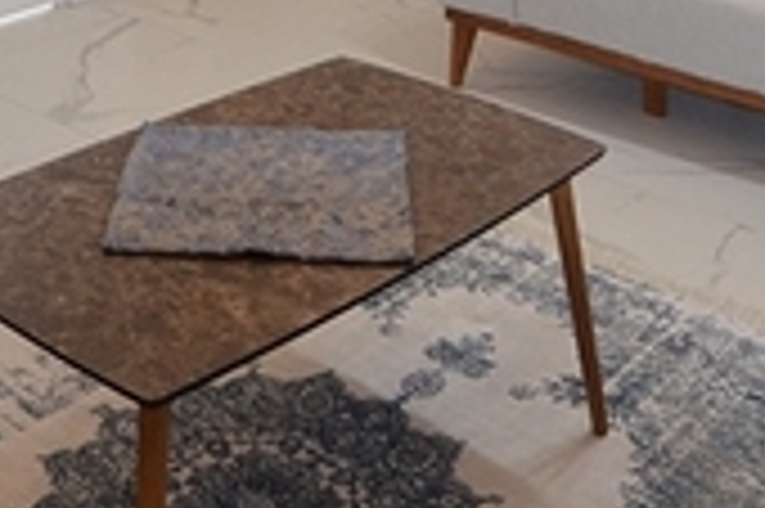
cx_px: 308
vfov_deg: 16.9
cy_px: -445
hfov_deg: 31.4
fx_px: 1359
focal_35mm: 64
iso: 800
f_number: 5.6
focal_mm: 10
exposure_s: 1/100
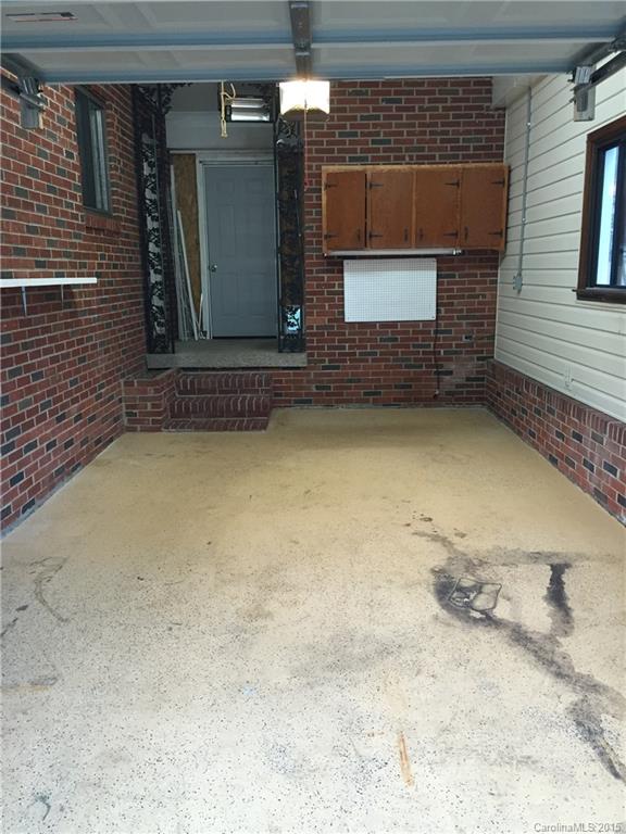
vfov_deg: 61.7
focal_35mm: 29
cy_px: 417
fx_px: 699
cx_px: 313
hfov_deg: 48.2
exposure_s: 1/30
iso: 100
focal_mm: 4.15
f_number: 2.2
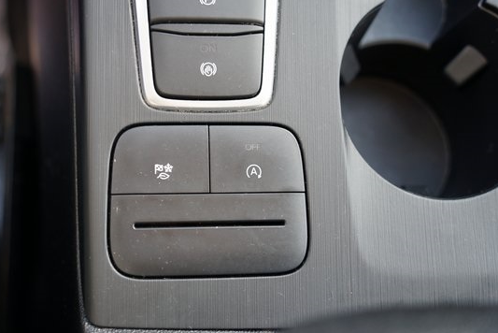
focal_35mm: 54
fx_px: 747
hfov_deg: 36.7
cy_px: 153
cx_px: 203
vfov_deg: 25.1
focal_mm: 45
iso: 320
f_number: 4
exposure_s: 1/60
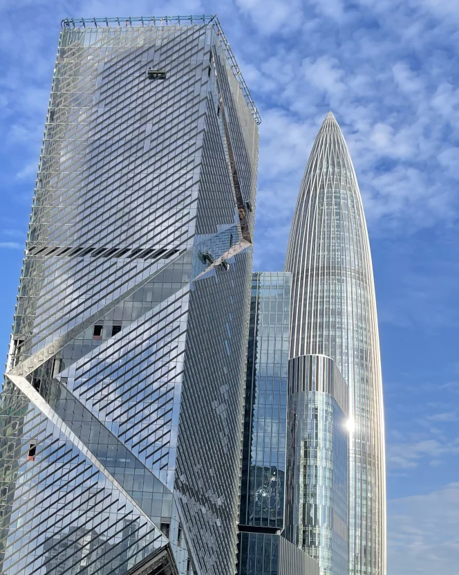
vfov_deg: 41.4
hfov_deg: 33.5
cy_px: 387
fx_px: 748
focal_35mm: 44
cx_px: 122
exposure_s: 1/2433
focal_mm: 5.1
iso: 32
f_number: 1.6
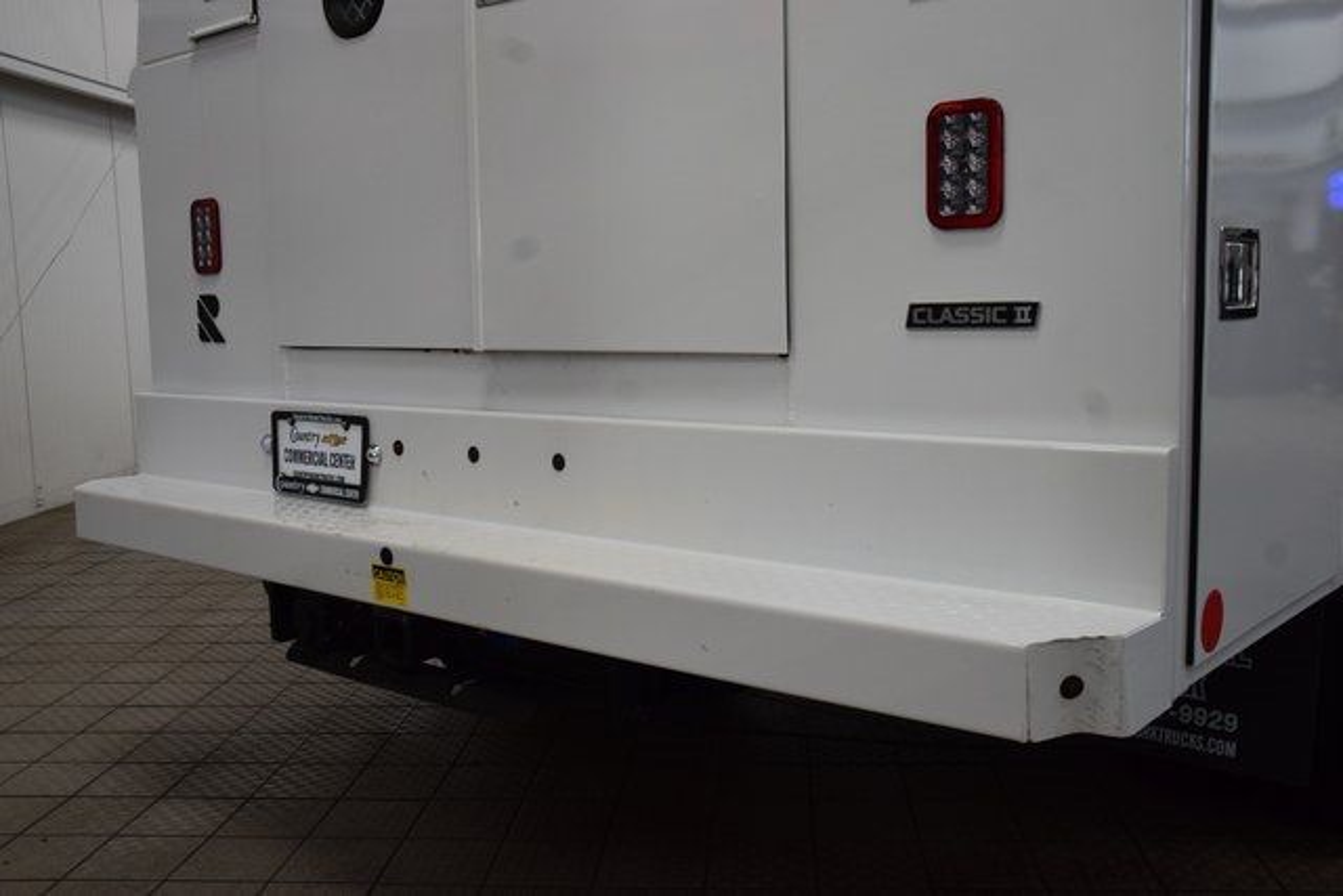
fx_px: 1343
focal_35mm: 36
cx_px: 672
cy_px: 448
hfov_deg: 53.1
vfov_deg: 36.9
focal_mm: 24
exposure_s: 1/60
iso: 1000
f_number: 8
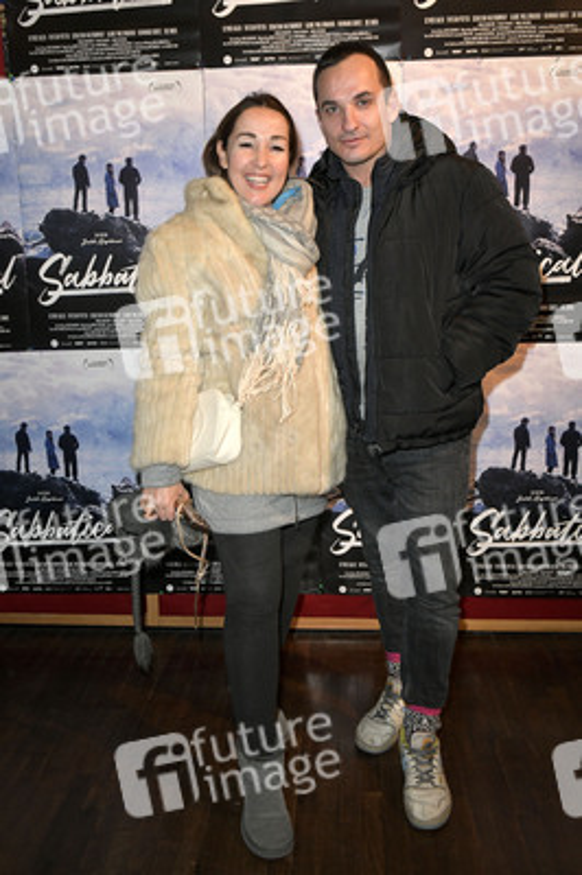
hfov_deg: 41.0
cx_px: 291
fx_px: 777
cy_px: 438
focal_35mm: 32
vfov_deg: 58.8
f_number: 7.1
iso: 2500
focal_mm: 32
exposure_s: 1/250
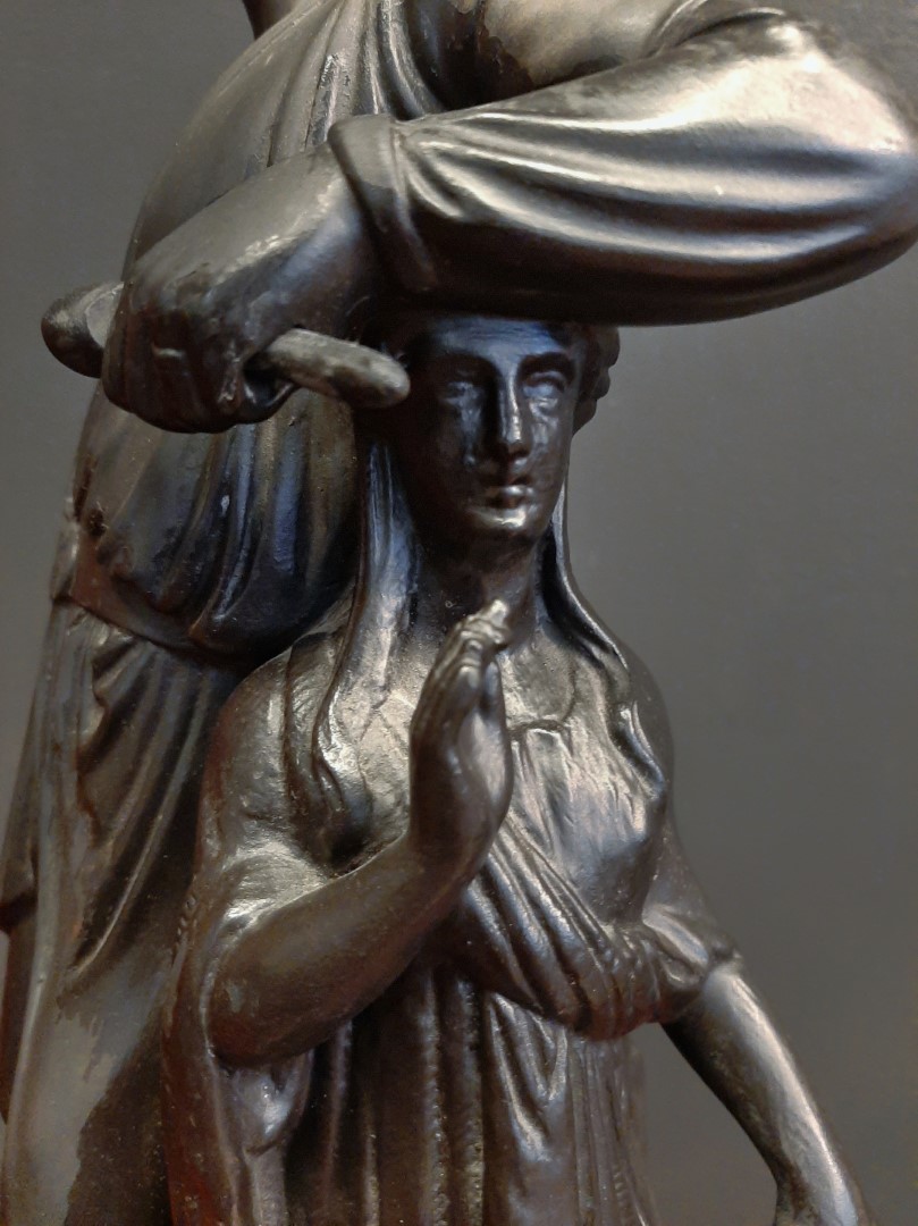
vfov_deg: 67.3
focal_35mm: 26
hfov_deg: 53.0
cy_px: 613
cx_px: 459
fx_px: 920
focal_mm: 3.93
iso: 400
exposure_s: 1/25
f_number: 1.7
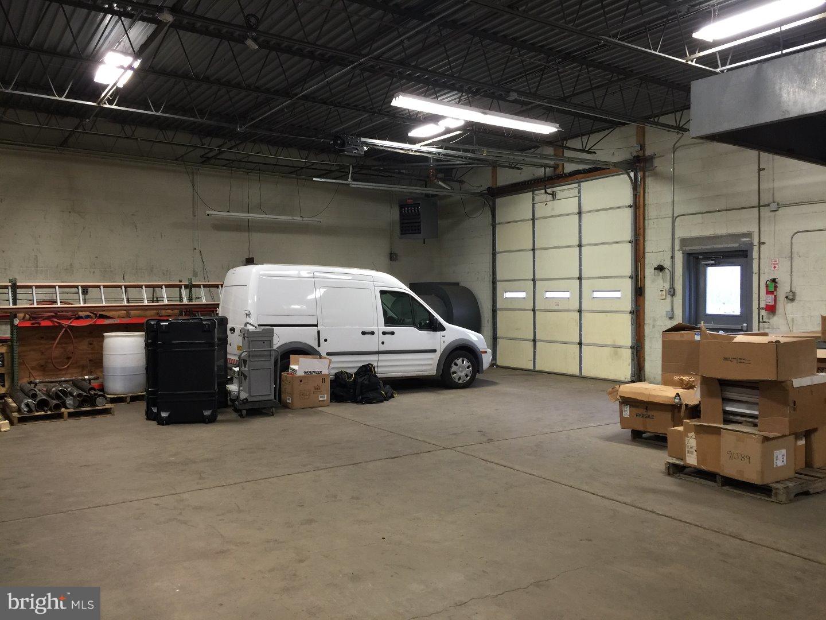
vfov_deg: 48.2
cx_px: 413
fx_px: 692
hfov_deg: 61.7
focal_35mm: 29
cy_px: 310
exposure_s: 1/15
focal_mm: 4.15
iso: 50
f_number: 2.2
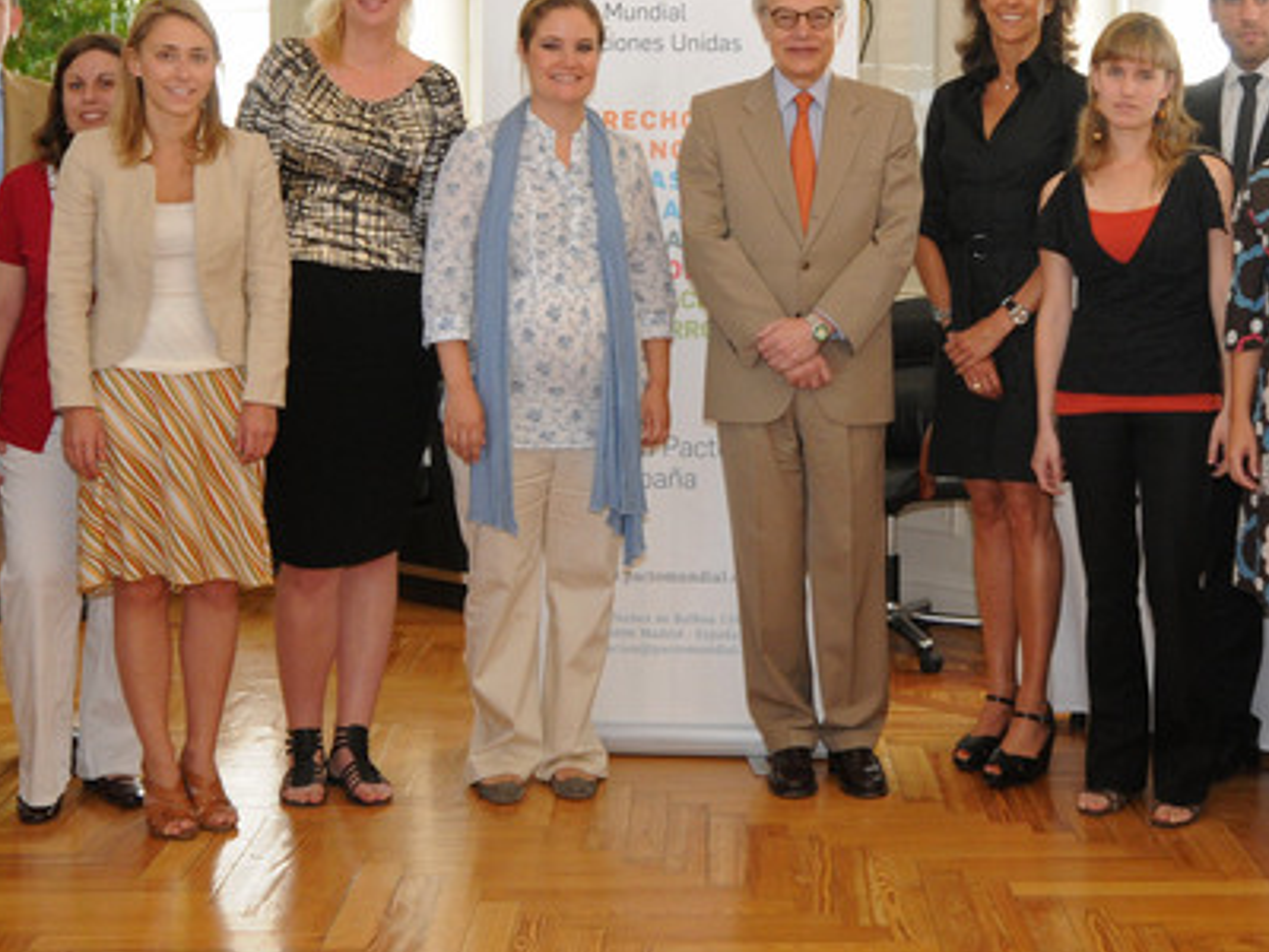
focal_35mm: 62
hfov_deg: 31.0
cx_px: 838
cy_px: 284
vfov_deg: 23.5
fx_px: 2273
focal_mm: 20
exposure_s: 1/60
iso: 500
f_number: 6.3
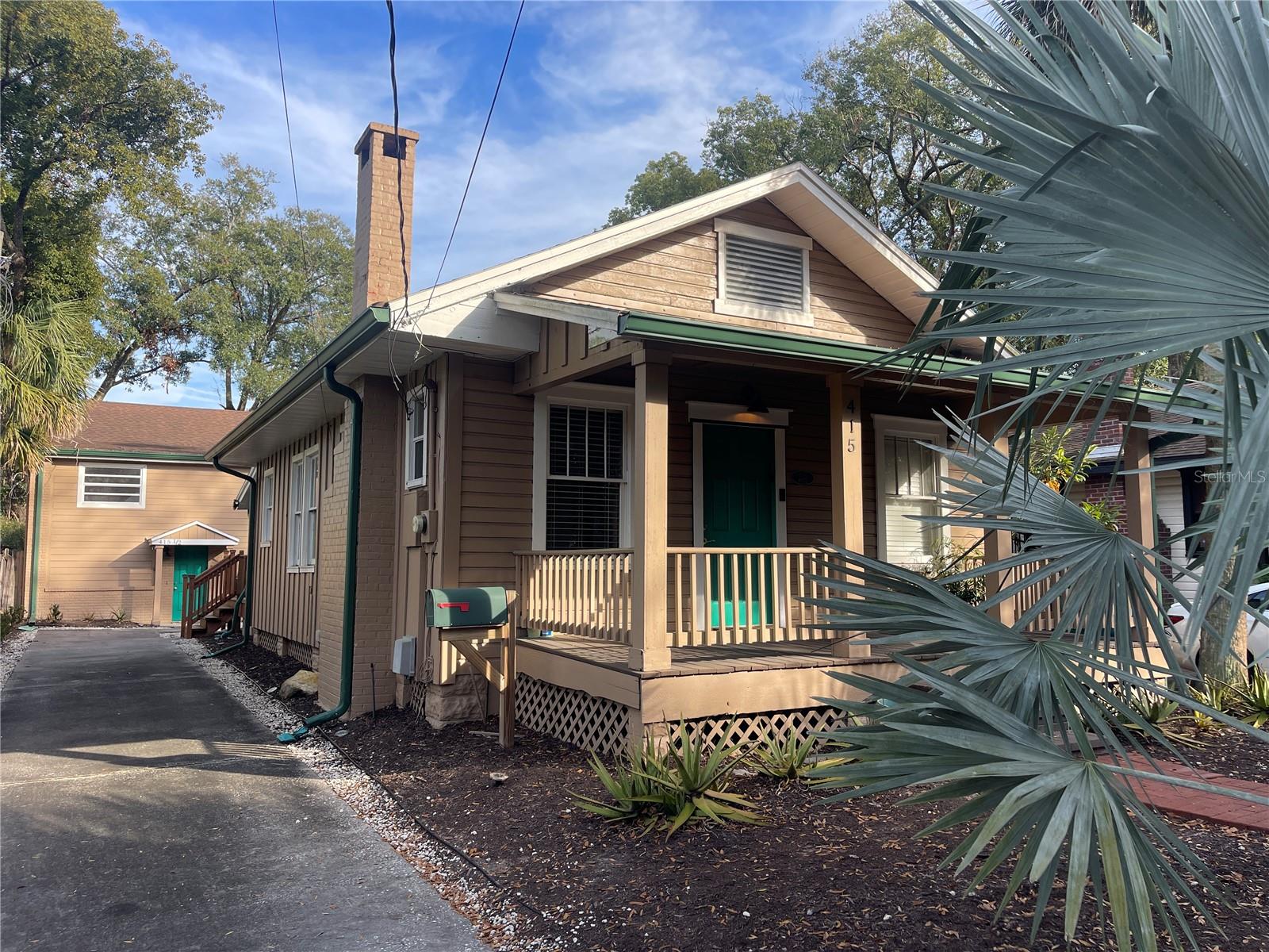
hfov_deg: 69.4
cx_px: 634
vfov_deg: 54.9
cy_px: 476
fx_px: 916
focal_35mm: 25
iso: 32
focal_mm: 5.1
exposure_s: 1/1003
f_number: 1.6
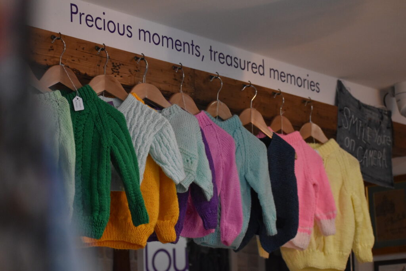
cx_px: 203
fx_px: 1184
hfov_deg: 19.5
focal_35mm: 105
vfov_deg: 13.0
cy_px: 136
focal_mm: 70
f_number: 4.5
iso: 2800
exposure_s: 1/125
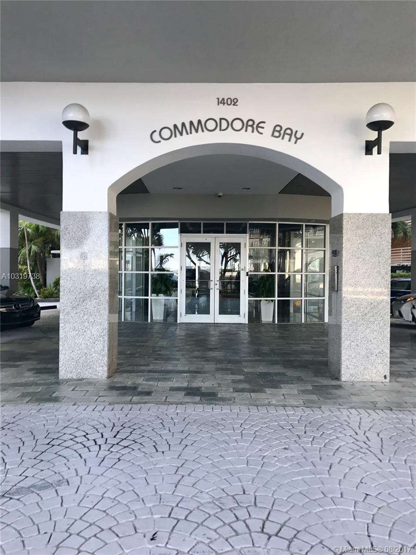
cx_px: 208
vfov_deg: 63.4
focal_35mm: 28
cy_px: 278
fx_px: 449
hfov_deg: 49.7
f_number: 1.8
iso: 20
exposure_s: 1/120
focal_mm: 3.99
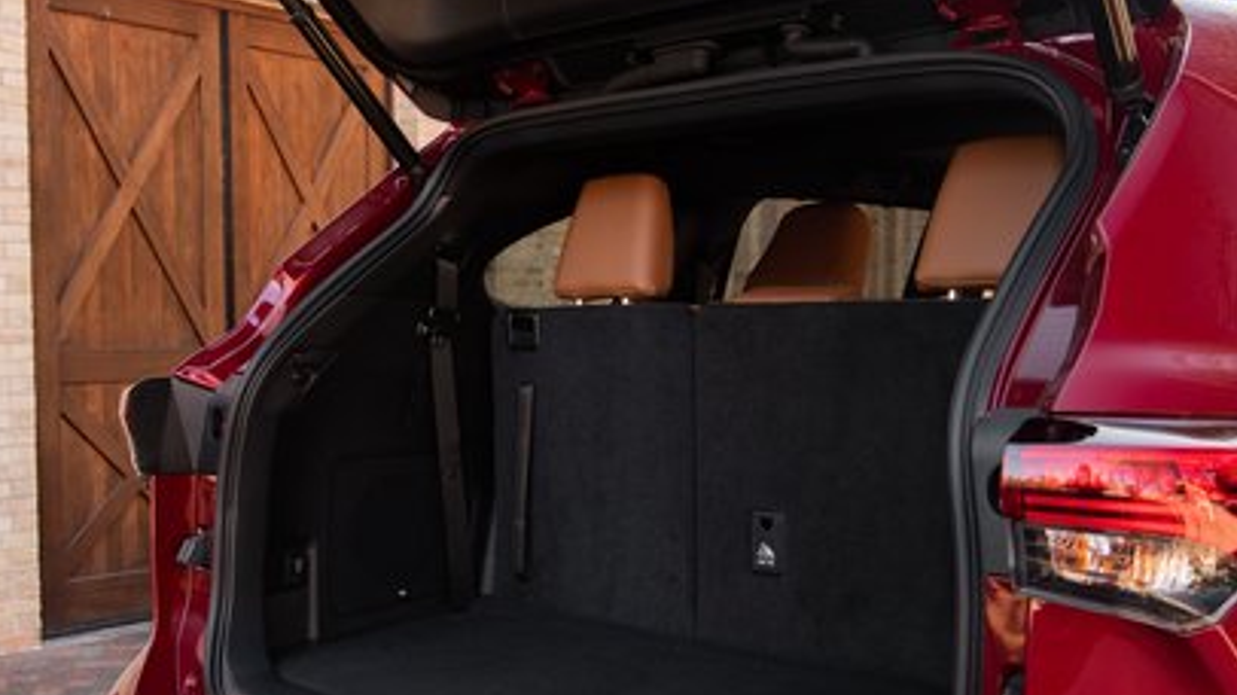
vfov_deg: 24.7
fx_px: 1574
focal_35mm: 48
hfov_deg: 42.7
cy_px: 476
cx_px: 497
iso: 800
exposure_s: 1/60
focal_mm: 31
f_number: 6.3
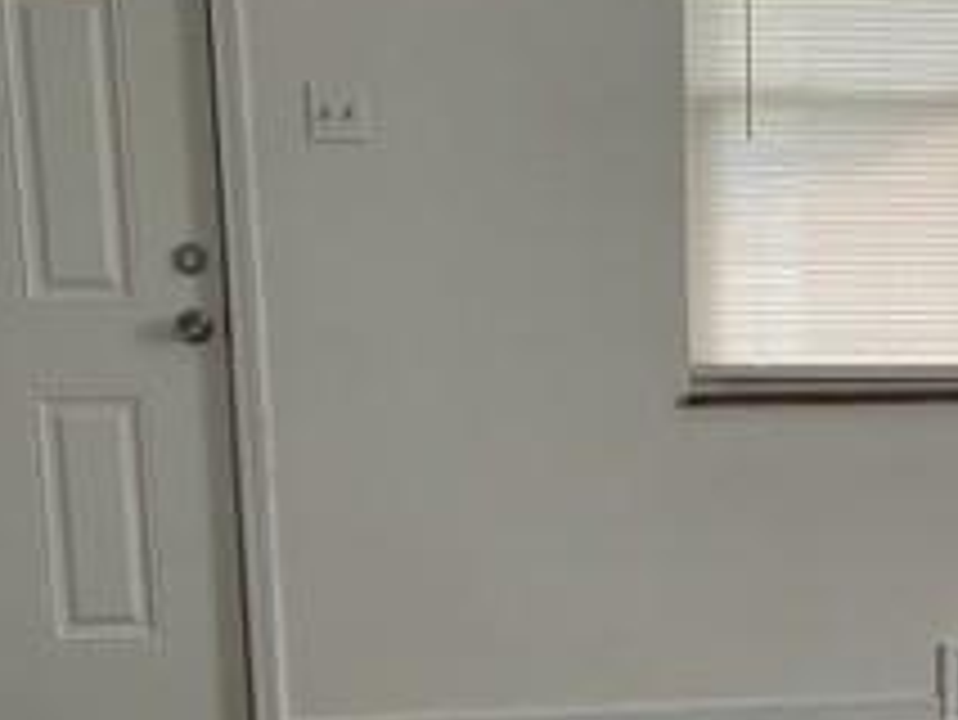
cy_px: 585
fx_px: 2160
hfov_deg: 24.1
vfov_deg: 18.7
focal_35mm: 78
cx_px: 927
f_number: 1.6
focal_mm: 5.1
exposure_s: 1/60
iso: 200
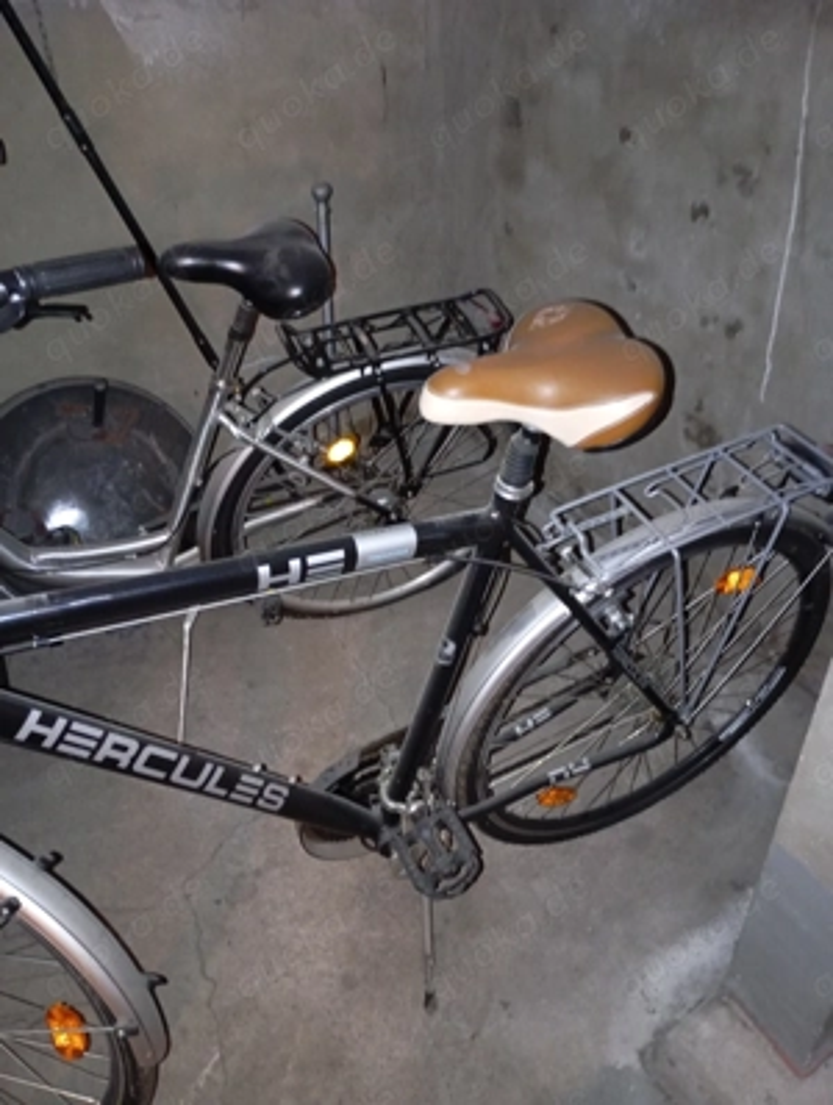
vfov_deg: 63.4
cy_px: 552
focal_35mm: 28
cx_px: 416
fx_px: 896
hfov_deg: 49.9
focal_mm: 4.27
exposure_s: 1/10
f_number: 1.8
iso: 1925
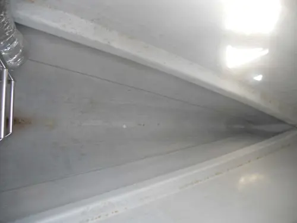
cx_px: 148
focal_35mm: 27
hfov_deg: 65.3
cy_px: 112
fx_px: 232
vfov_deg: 51.4
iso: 160
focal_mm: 4.9
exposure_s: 1/30
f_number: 3.2
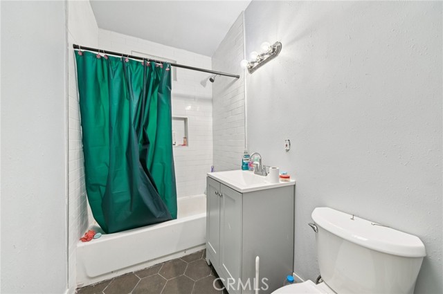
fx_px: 147
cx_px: 222
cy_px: 147
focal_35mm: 12
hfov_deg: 112.7
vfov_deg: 89.8
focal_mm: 12
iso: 250
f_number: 8
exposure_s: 1/6
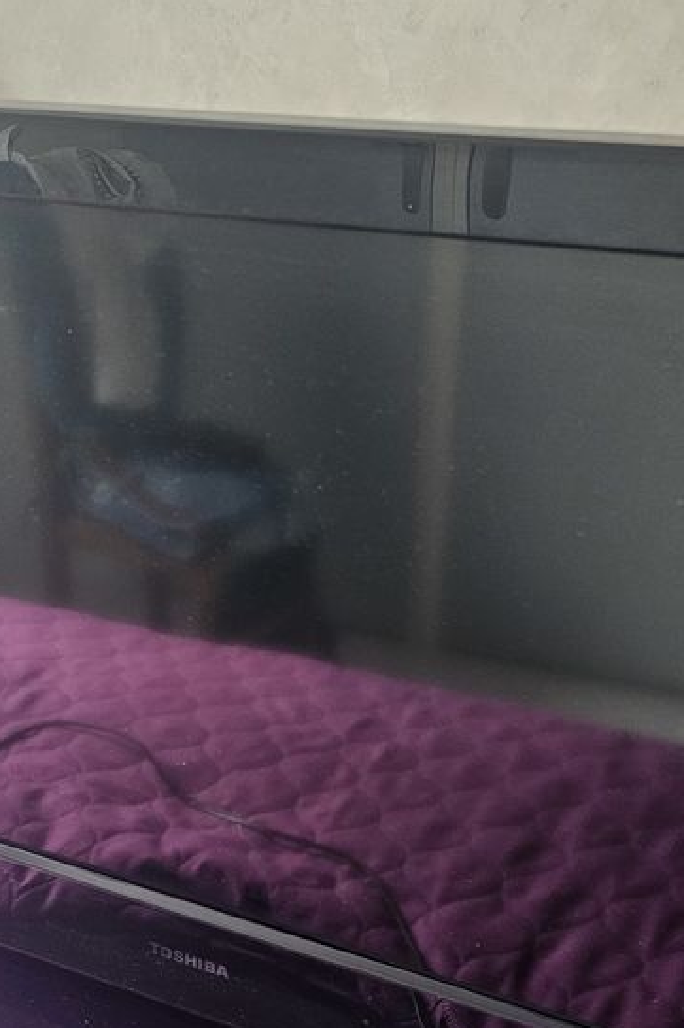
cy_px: 703
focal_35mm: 44
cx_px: 268
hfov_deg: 30.4
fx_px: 1256
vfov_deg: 43.8
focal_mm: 6.3
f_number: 1.7
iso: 1000
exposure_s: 1/120
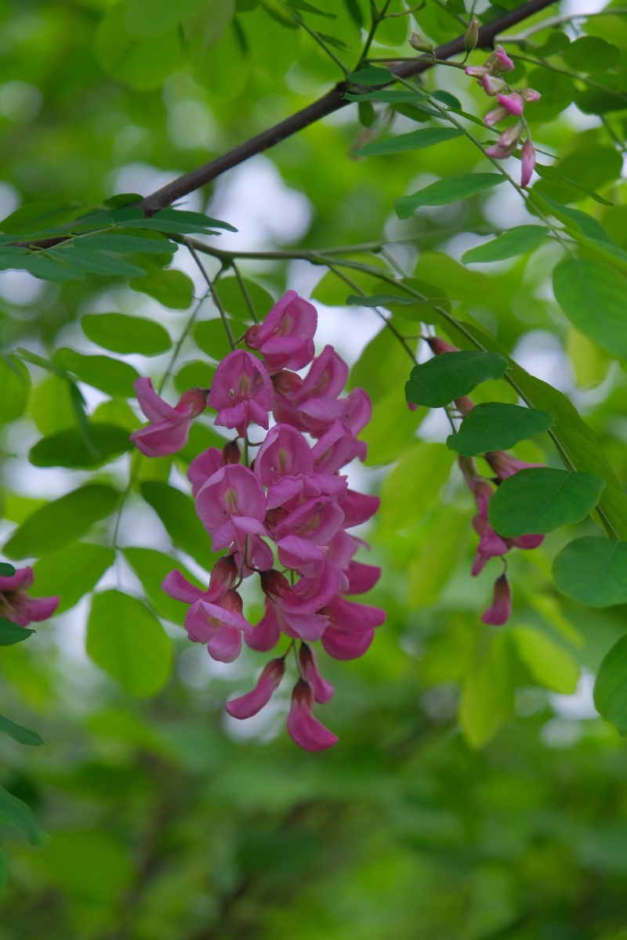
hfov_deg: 11.4
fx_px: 3135
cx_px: 314
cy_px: 470
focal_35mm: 120
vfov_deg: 17.1
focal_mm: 80
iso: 320
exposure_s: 1/125
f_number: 4.5
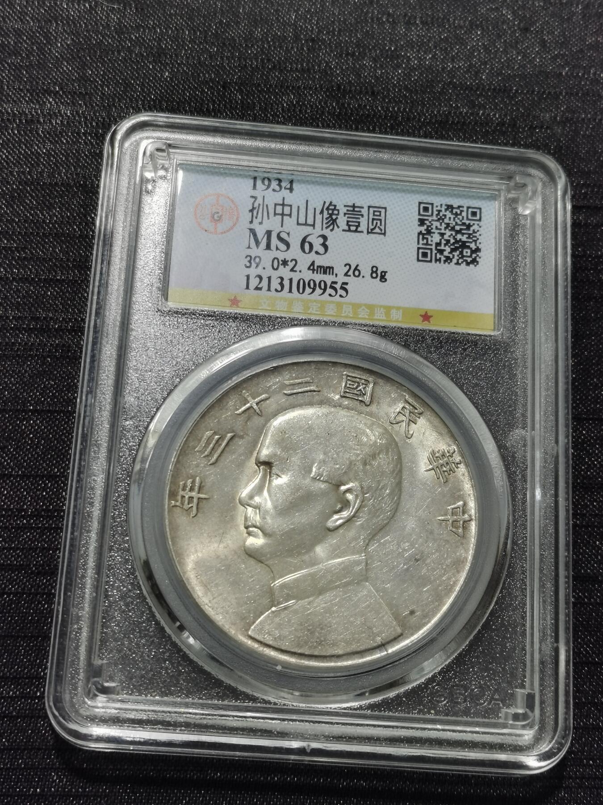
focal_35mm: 55
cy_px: 402
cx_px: 302
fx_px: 1277
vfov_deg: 34.9
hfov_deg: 26.6
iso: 50
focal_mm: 5.58
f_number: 1.8
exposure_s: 1/100
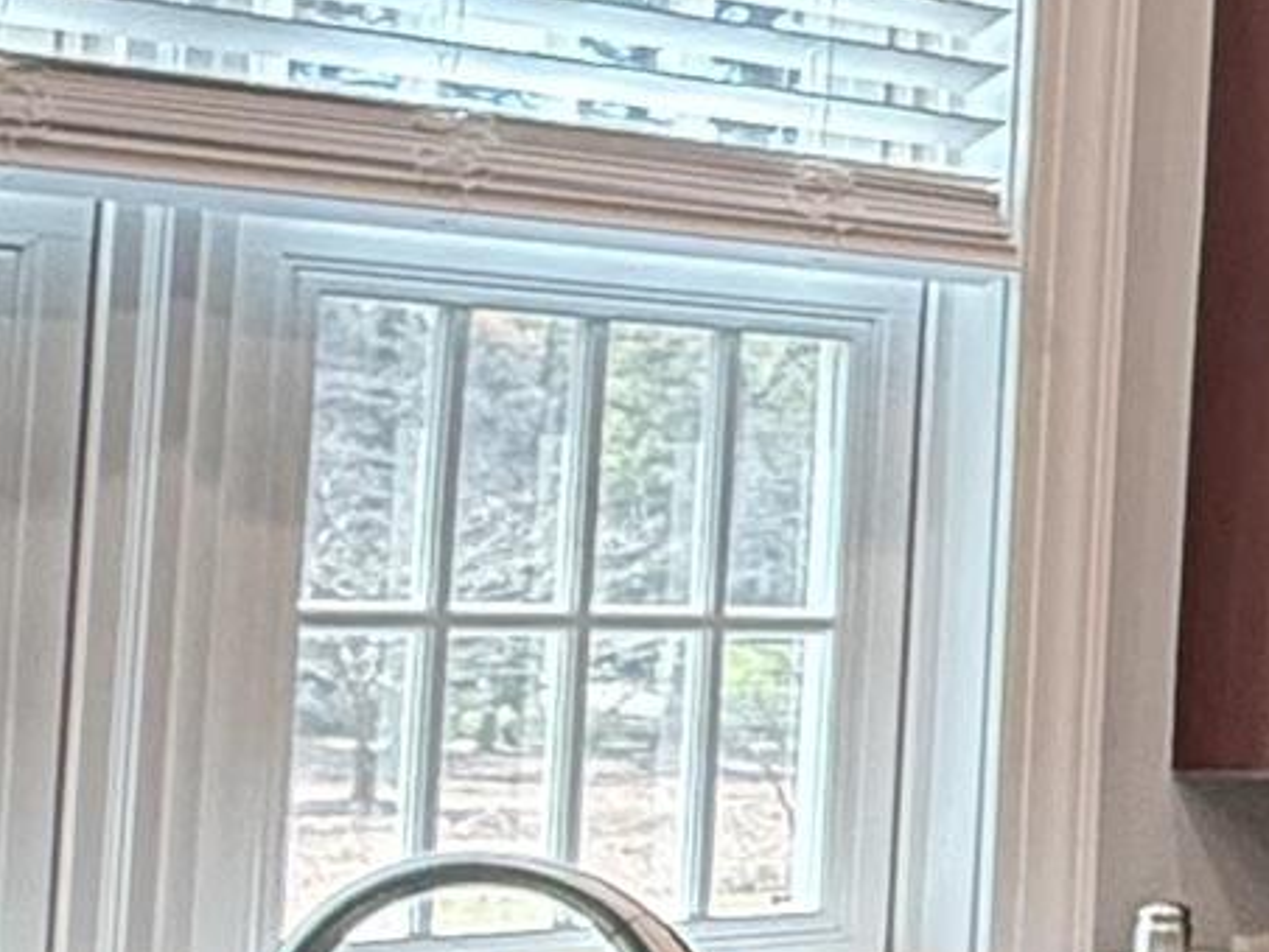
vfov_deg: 15.6
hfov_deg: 12.2
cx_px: 3583
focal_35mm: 95
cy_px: 498
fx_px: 3484
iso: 320
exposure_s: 1/120
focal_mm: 2.22
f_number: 2.2
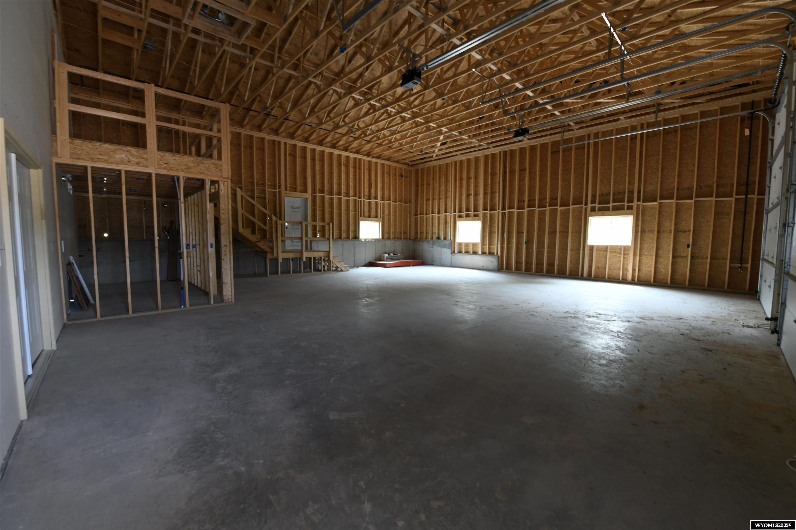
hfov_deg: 104.3
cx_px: 398
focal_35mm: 14
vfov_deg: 81.2
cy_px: 265
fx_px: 310
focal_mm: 14
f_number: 7.1
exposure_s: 1/15
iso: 800
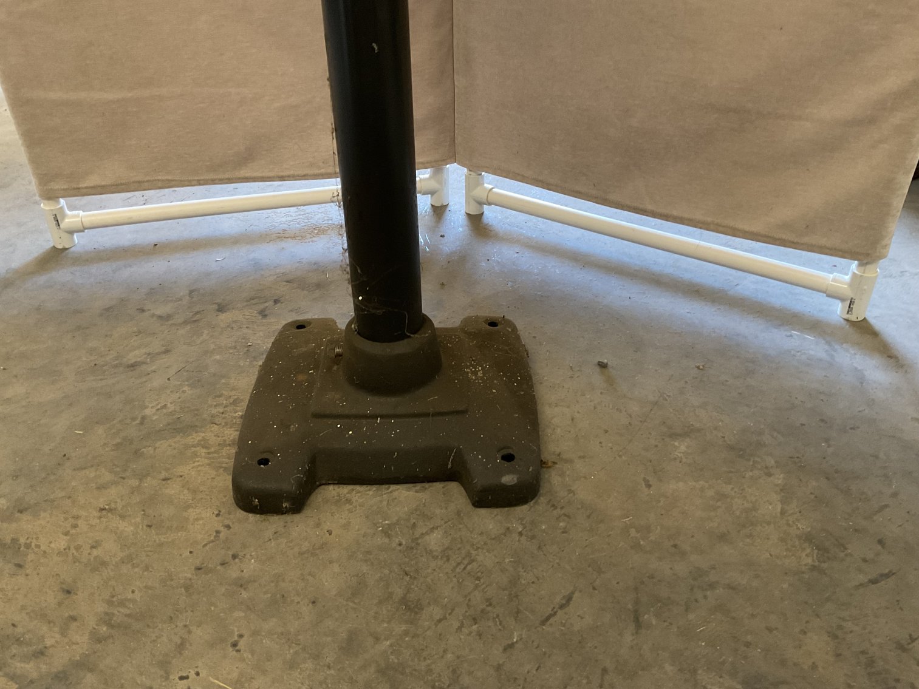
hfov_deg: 61.7
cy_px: 344
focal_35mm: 29
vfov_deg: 48.2
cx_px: 460
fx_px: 770
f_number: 1.8
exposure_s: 1/40
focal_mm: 3
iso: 200
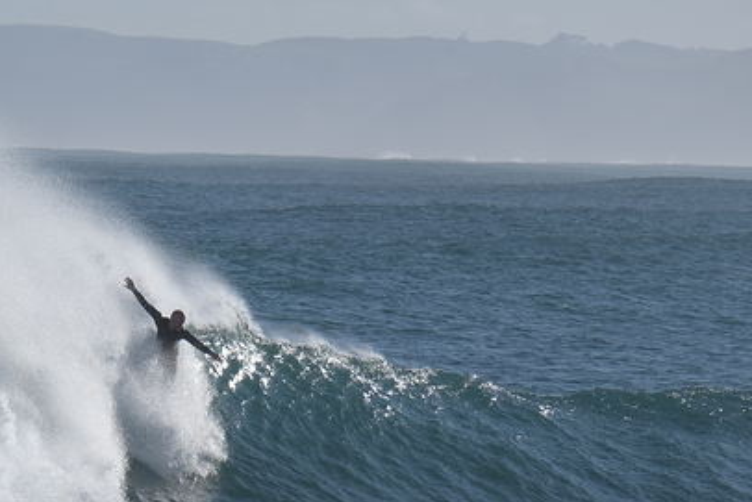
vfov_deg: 2.1
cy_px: 483
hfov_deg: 3.1
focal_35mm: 667
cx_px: 220
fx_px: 13937
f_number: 6.7
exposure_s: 1/1600
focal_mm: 230
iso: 200
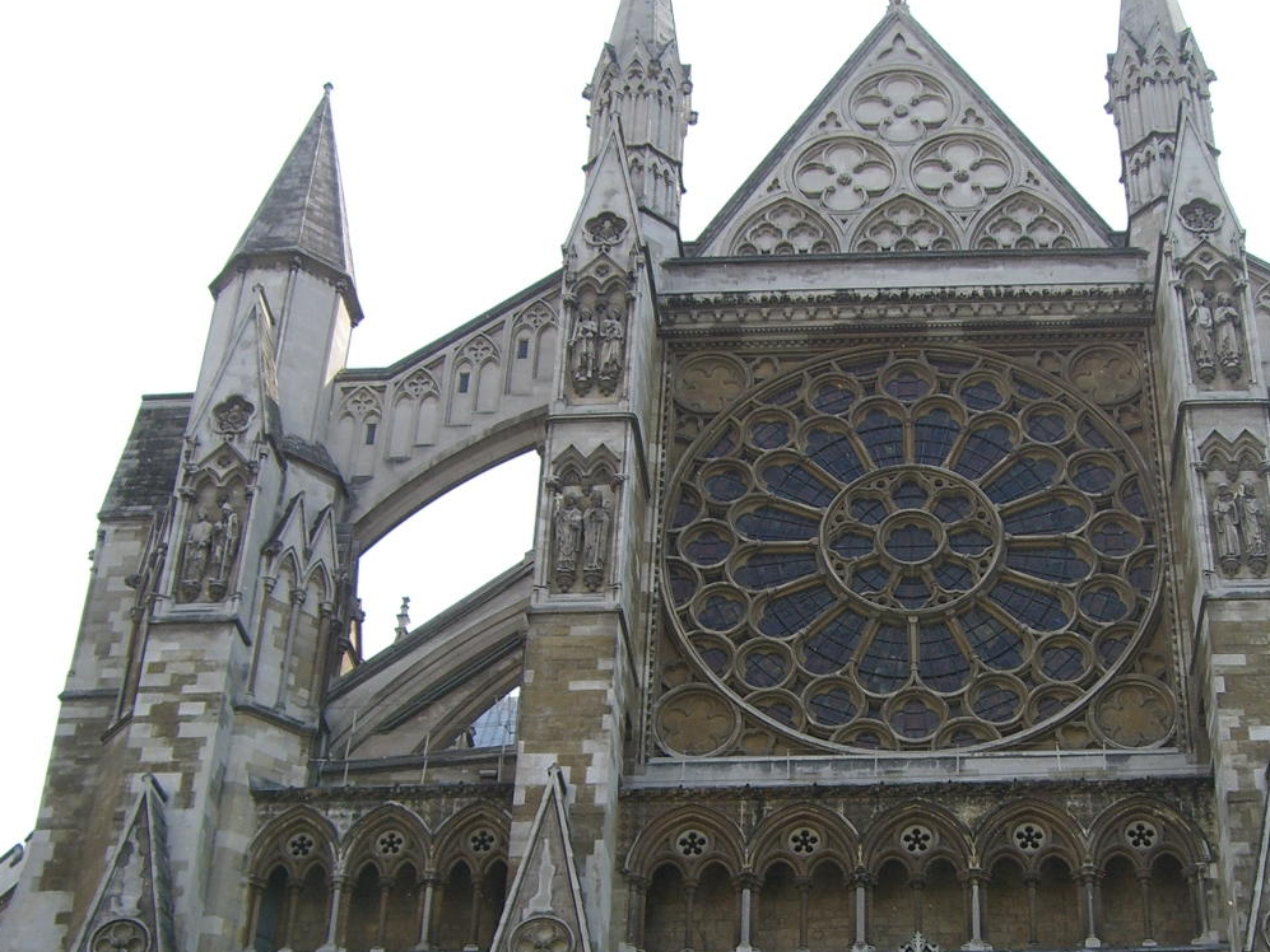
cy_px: 593
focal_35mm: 61
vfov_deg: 24.0
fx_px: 2238
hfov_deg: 31.4
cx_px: 869
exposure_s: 1/320
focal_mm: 6.2
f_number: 4.3
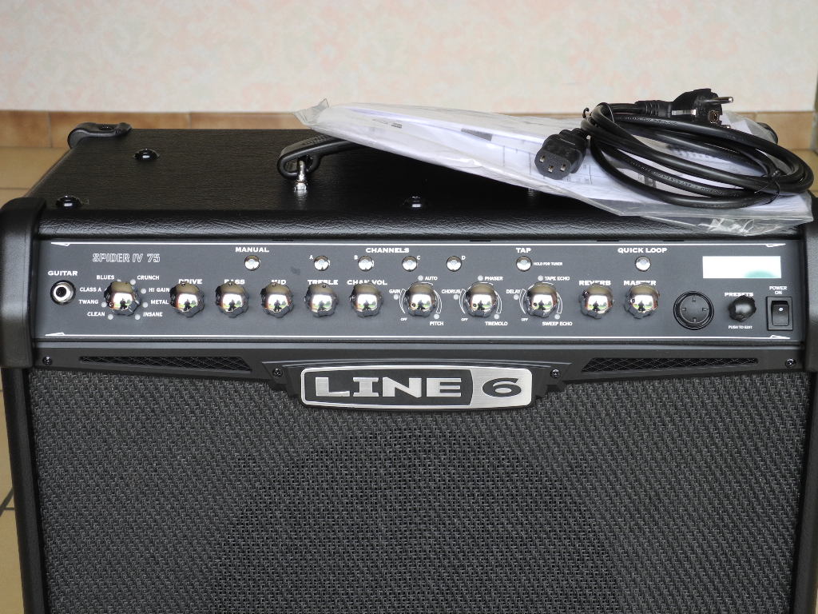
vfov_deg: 24.0
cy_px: 307
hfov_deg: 31.7
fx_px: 1441
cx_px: 409
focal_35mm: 61
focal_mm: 13
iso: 123
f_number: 3.5
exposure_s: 1/30
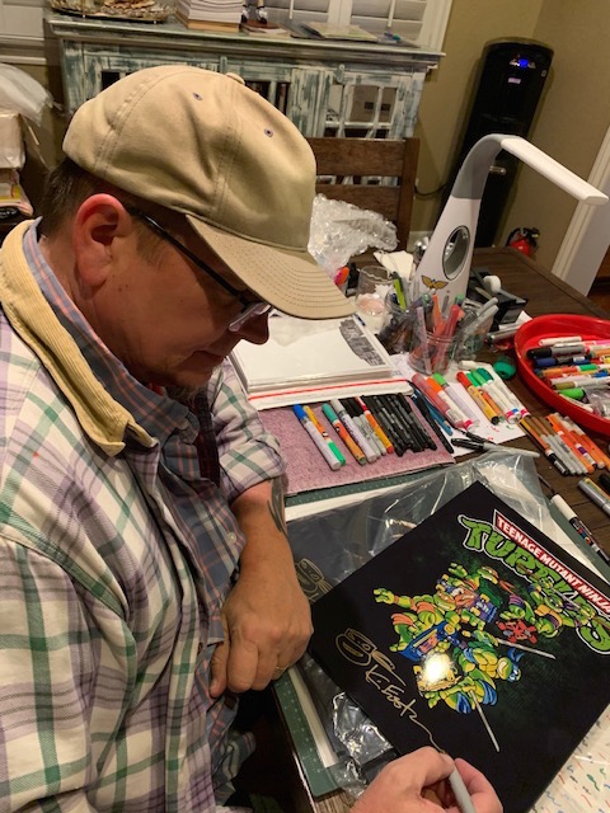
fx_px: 611
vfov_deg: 67.3
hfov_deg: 53.1
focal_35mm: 26
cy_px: 406
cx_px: 305
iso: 400
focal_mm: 4.25
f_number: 1.8
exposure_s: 1/40
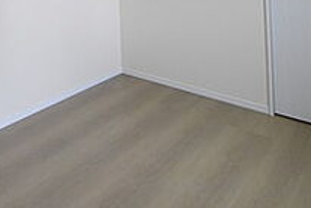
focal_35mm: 36
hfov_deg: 50.5
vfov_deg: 30.8
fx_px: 311
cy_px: -45
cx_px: 71
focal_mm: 8
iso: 2000
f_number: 4.5
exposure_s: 1/60
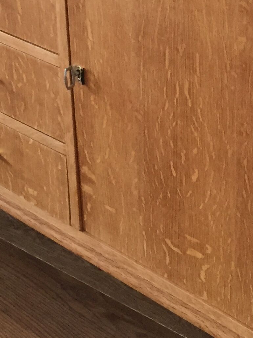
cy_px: 4
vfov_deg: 20.6
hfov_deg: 16.0
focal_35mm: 92
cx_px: 176
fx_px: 896
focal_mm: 4.15
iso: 160
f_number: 2.2
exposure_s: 1/33
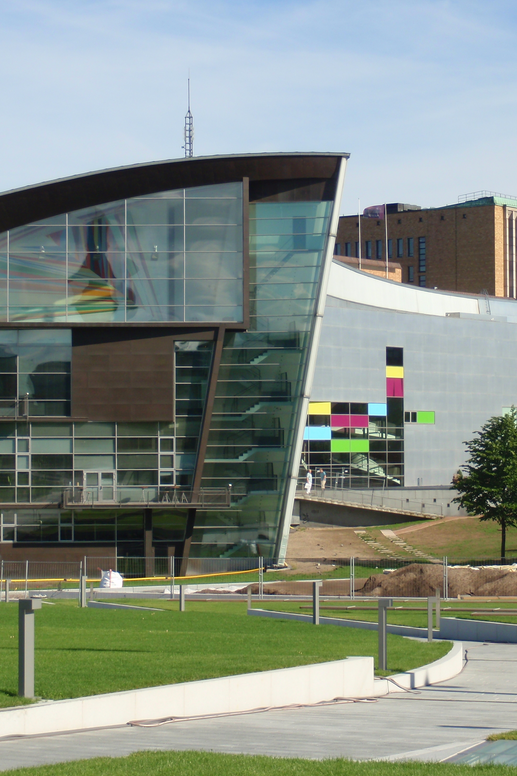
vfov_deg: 20.8
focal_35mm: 98
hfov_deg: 14.0
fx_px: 2111
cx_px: 278
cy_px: 389
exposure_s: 1/400
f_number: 4.9
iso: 64
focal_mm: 12.5
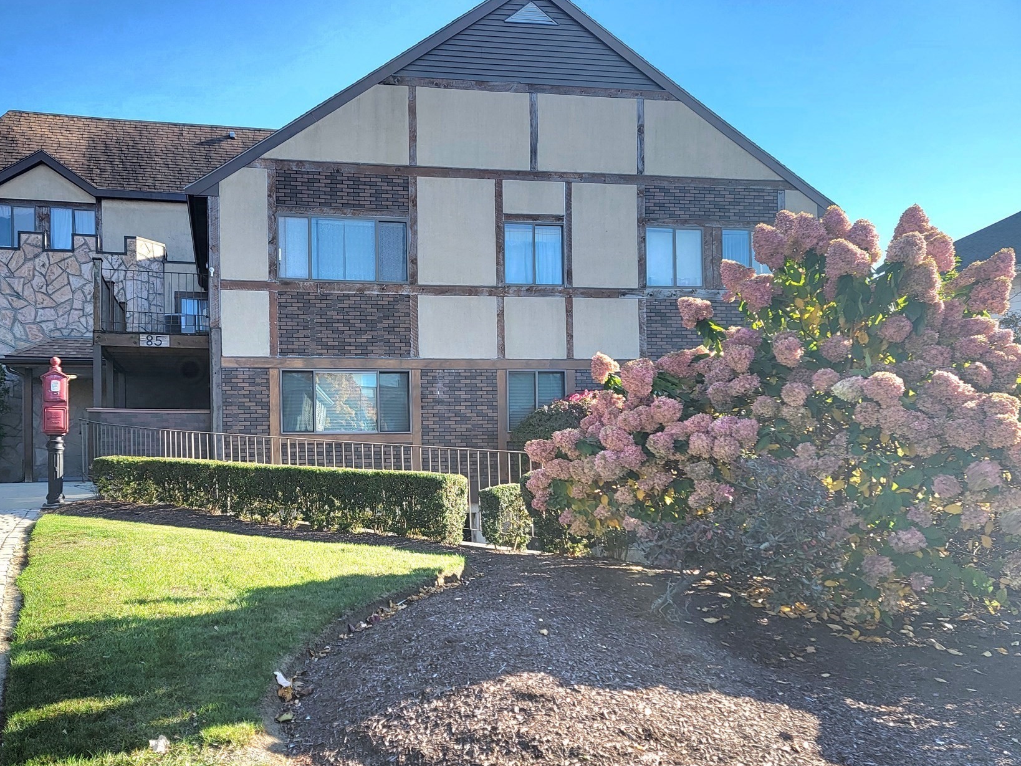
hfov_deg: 59.2
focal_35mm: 30
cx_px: 385
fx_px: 885
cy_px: 443
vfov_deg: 46.6
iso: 16
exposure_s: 1/476
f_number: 1.8
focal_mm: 6.7
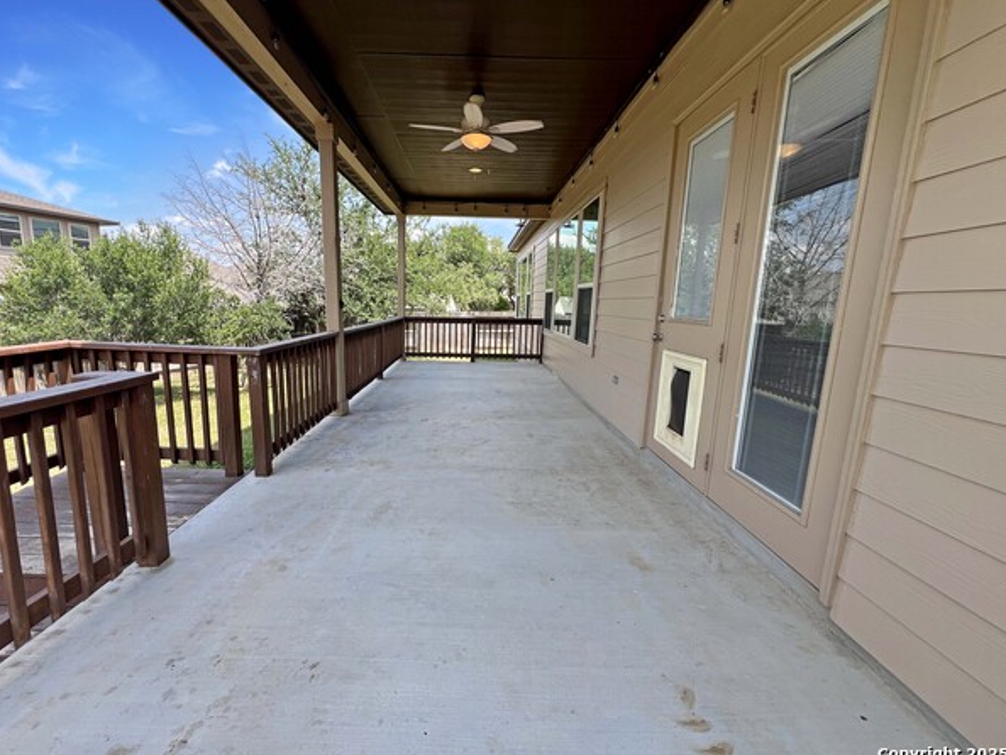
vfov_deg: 85.7
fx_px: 407
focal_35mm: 14
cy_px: 378
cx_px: 471
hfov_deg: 101.9
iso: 32
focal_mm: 1.57
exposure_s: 1/444
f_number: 1.8
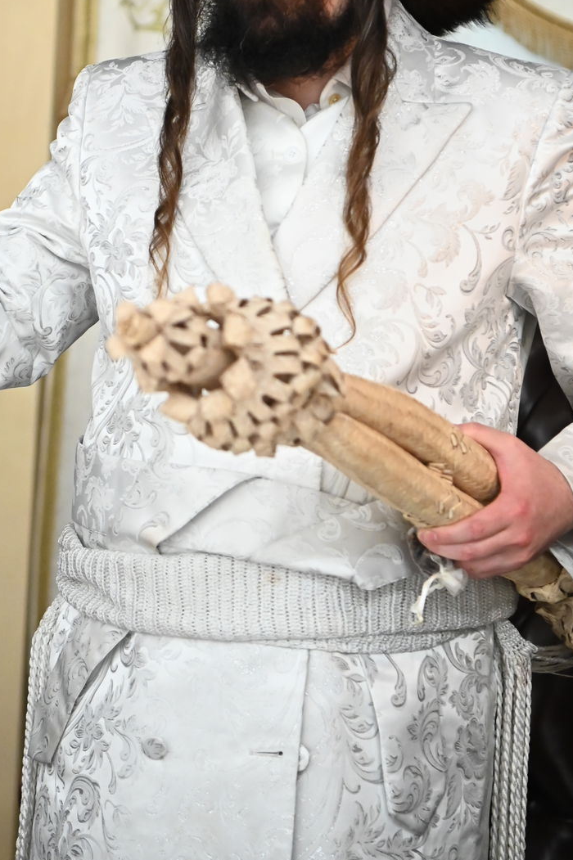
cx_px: 228
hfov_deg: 9.8
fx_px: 3344
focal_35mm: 140
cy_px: 239
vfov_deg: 14.6
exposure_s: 1/160
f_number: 3.2
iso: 3200
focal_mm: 70
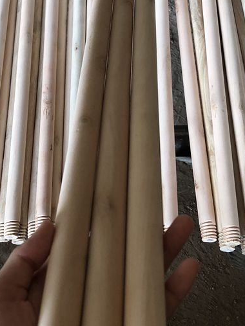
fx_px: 576
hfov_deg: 23.8
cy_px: 103
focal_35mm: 61
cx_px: 69
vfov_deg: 31.4
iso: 25
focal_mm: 3.99
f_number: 1.8
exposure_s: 1/33
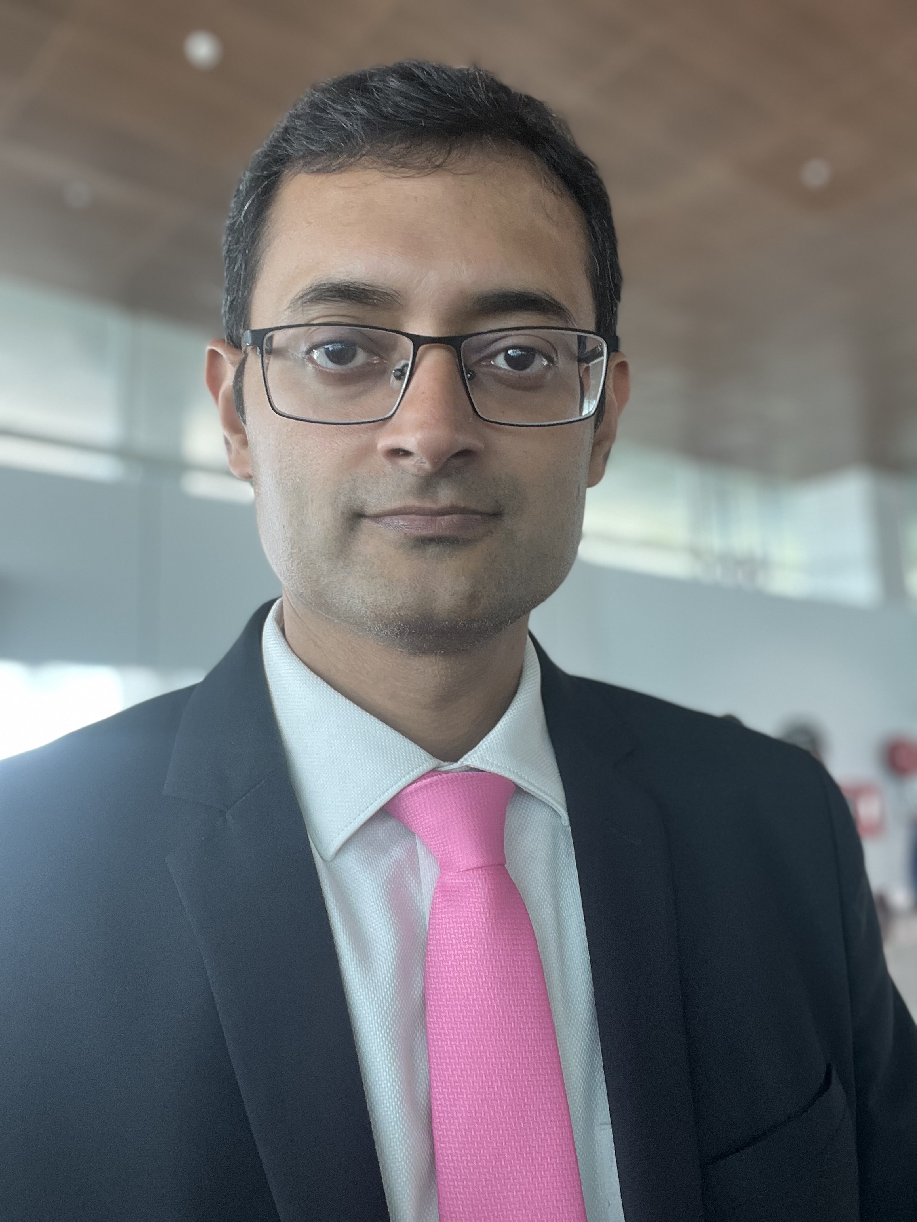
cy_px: 611
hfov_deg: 46.8
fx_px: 1060
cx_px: 458
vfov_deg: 60.0
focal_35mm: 30
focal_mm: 2.71
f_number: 2.2
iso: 100
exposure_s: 1/50
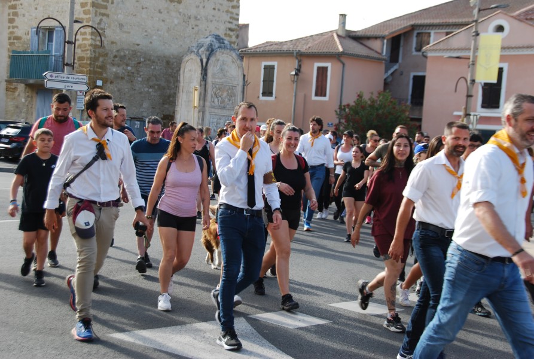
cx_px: 267
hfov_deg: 35.0
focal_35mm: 57
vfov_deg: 23.9
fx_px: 847
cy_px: 180
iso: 100
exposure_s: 1/125
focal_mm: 38
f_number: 5.6
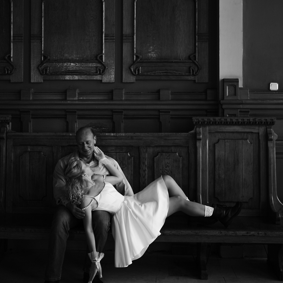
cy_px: 110
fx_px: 416
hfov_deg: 37.6
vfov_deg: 37.4
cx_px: 141
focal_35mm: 45
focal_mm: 35
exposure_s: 1/160
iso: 400
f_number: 2.2
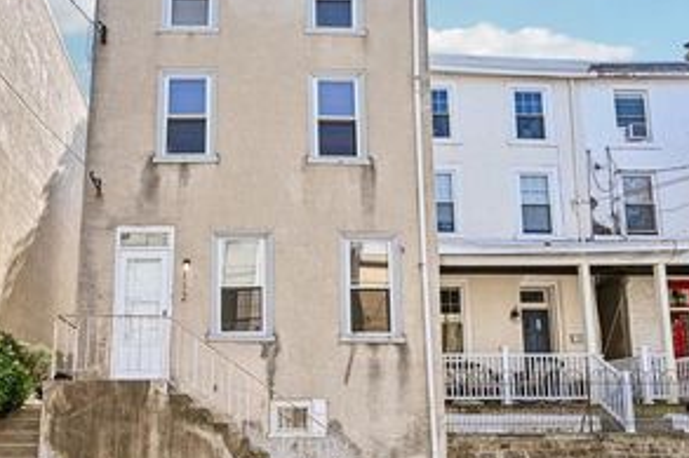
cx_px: 261
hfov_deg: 61.4
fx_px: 571
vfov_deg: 43.7
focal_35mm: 30
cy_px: 203
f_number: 8
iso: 400
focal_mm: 17.5
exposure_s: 1/320
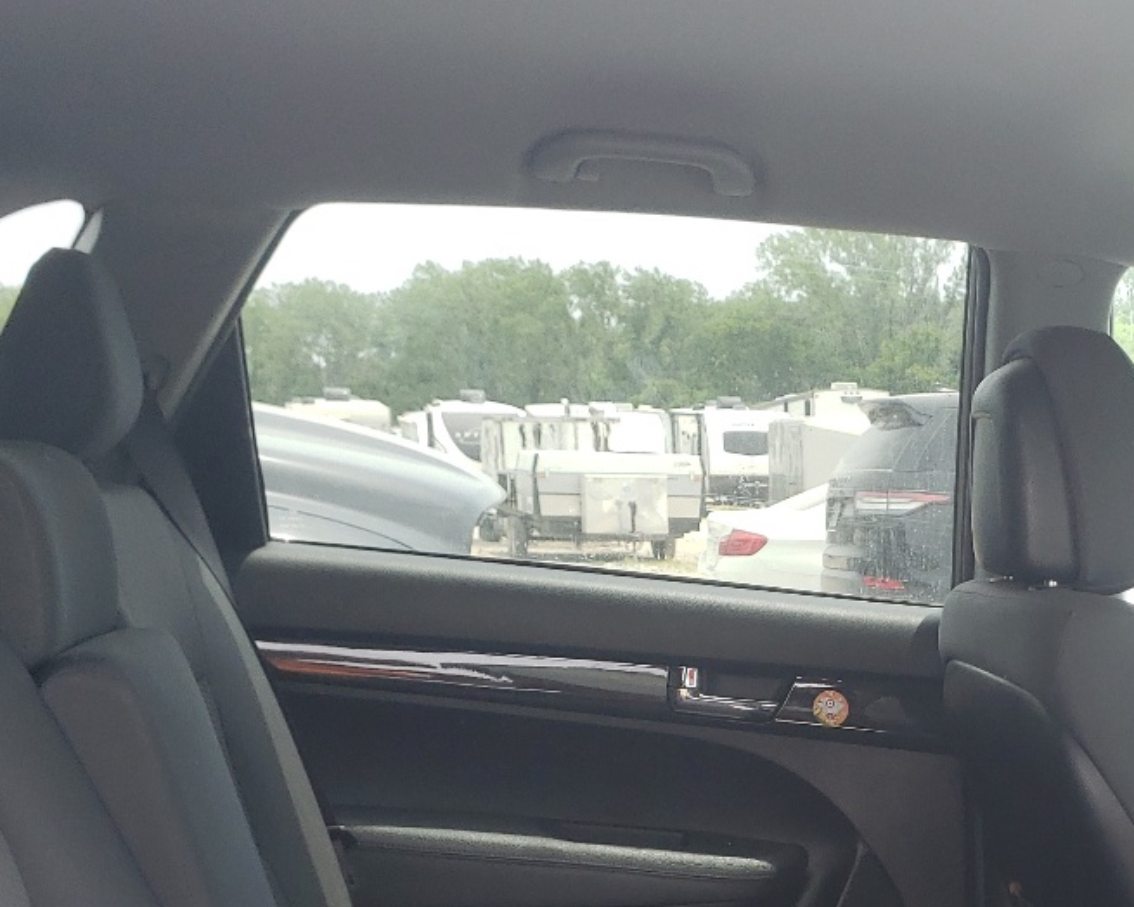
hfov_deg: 29.5
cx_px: 970
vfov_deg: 23.3
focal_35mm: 62
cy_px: 966
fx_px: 2081
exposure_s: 1/323
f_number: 1.5
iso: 50
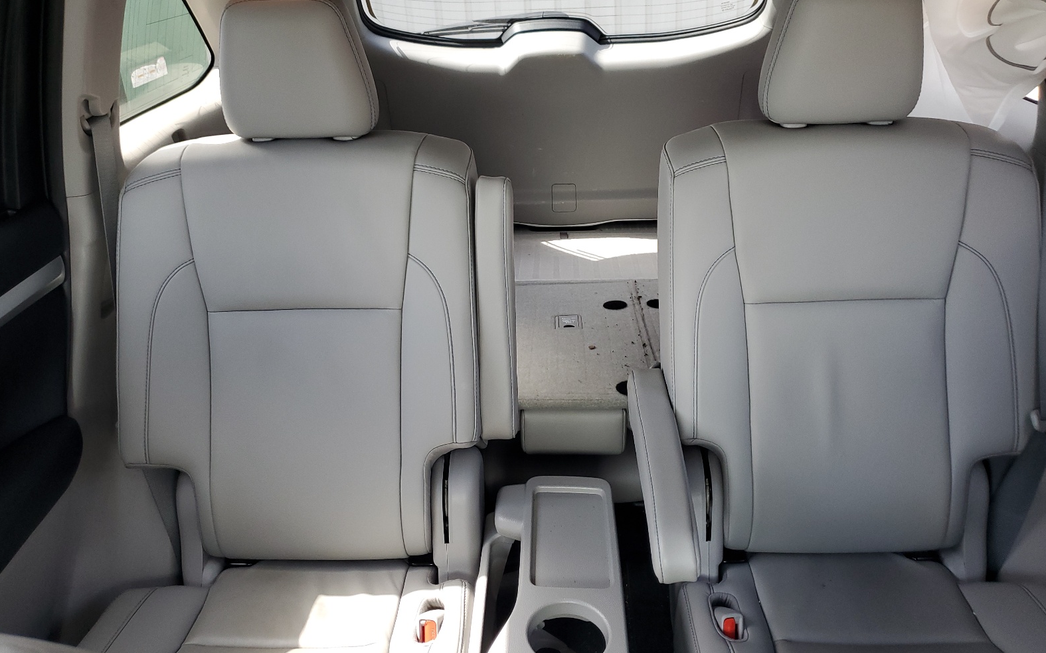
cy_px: 278
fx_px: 798
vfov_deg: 44.4
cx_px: 524
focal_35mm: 28
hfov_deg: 66.5
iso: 77
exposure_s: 1/120
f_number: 1.5
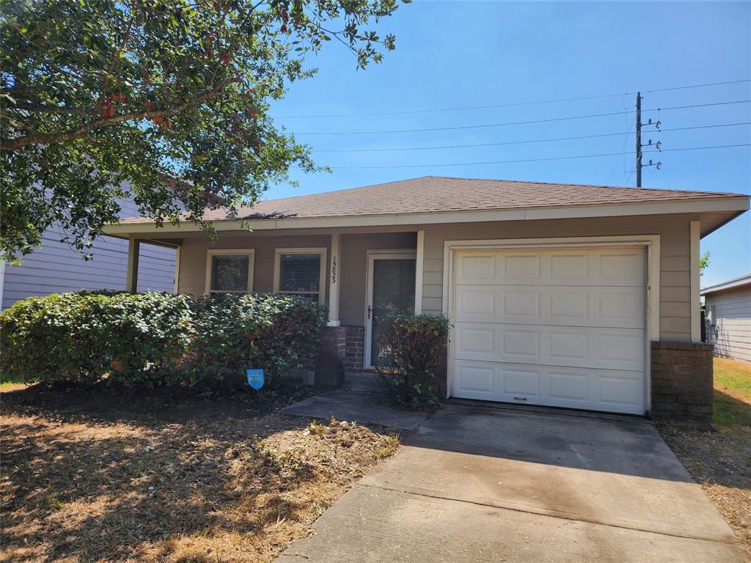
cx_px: 376
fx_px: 499
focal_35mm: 23
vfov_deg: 58.9
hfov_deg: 73.9
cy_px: 282
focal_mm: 6.4
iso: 12
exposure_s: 1/829
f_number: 1.8
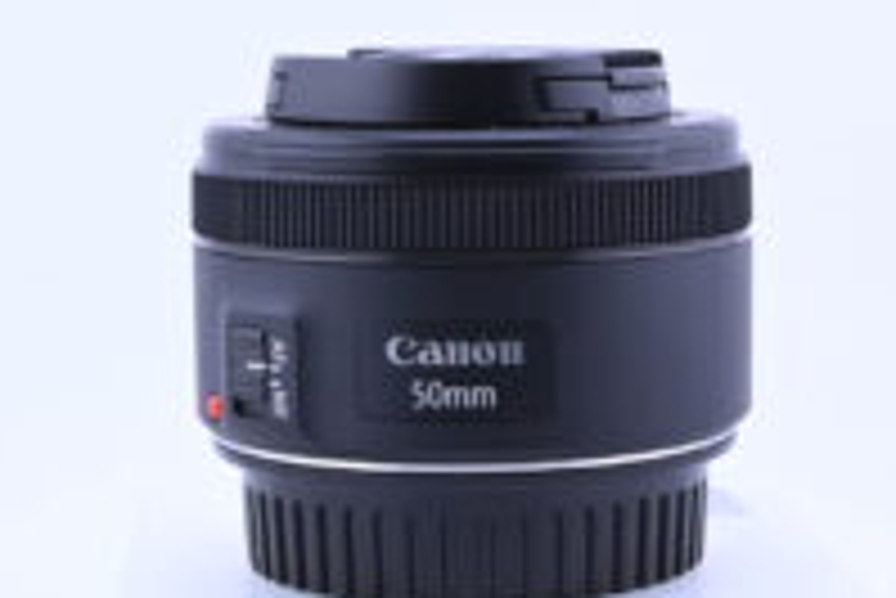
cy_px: 65
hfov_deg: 18.6
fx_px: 2740
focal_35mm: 110
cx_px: 486
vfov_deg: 12.4
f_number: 11
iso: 640
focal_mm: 34
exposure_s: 1/160
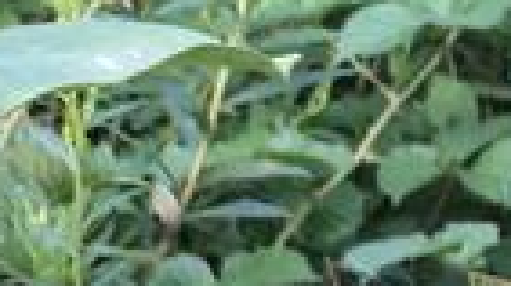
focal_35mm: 209
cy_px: 597
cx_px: 506
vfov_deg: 5.6
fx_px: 2829
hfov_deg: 10.2
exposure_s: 1/120
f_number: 2.2
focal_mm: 4.15
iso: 40
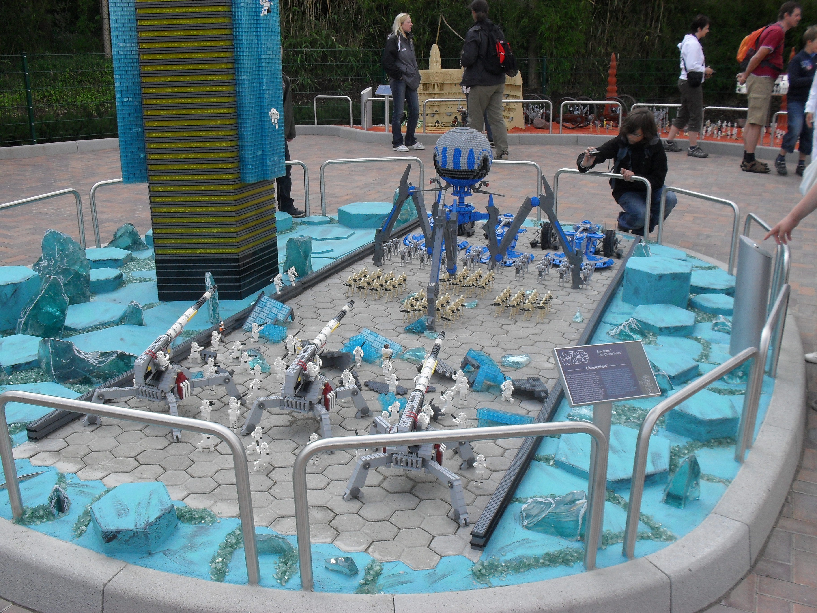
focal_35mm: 35
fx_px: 826
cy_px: 306
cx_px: 408
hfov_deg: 52.6
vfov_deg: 40.7
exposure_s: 1/90
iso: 100
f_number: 8.4
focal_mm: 6.3
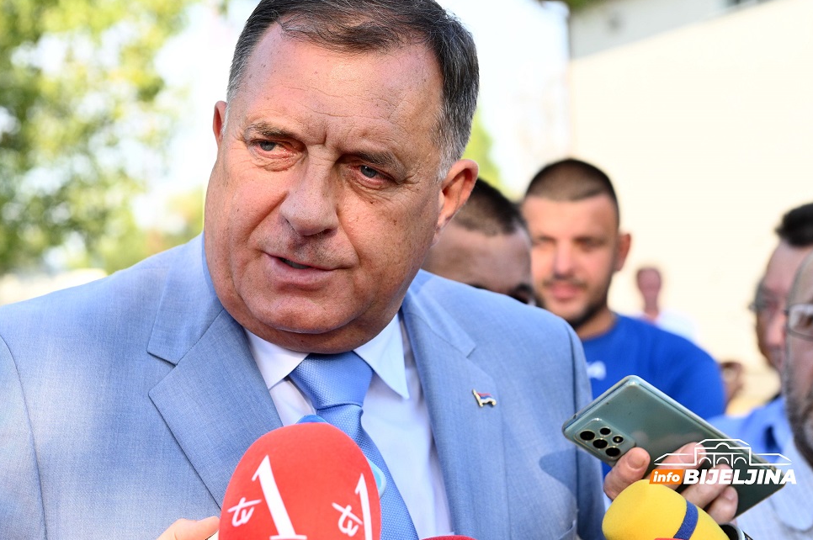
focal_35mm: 87
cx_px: 351
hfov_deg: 23.4
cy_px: 216
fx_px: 1963
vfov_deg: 15.7
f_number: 4.5
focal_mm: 70
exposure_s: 1/800
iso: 800
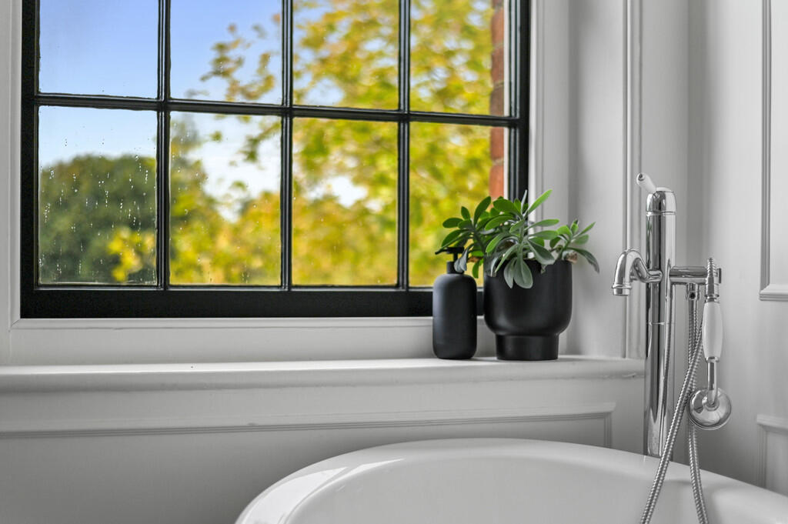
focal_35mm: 50
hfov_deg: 39.6
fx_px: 1094
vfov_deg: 26.9
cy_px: 262
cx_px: 394
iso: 400
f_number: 1.8
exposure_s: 1/125
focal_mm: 50
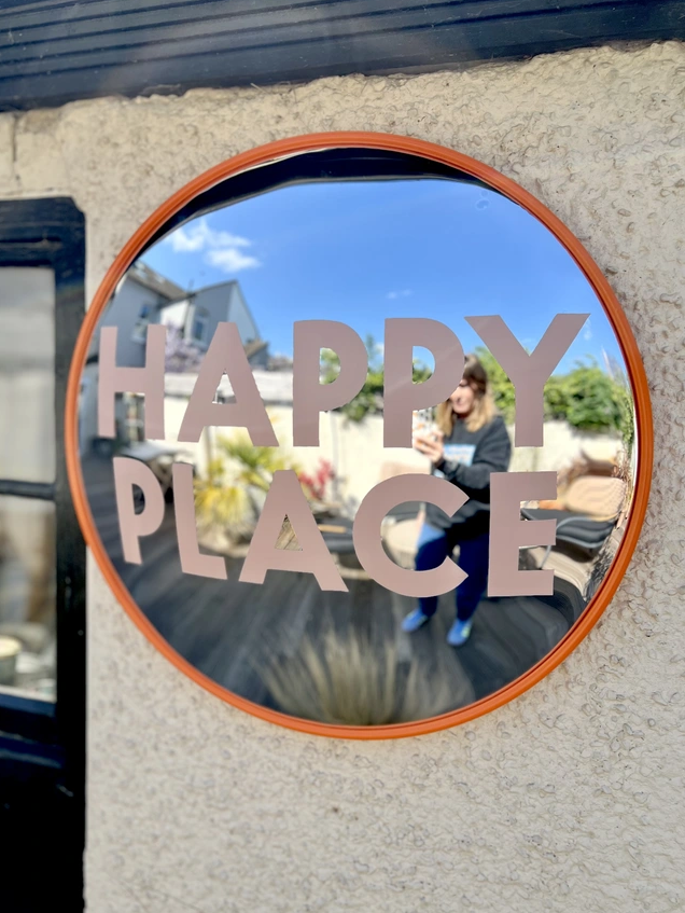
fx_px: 712
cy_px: 458
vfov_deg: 65.3
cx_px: 335
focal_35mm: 27
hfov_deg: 51.4
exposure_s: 1/3571
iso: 50
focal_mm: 5.7
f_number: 1.5
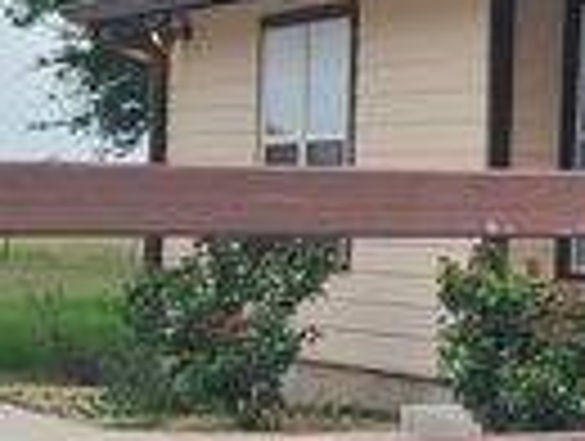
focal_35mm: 100
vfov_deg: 14.8
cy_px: 326
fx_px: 1693
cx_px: 1084
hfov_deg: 16.2
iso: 40
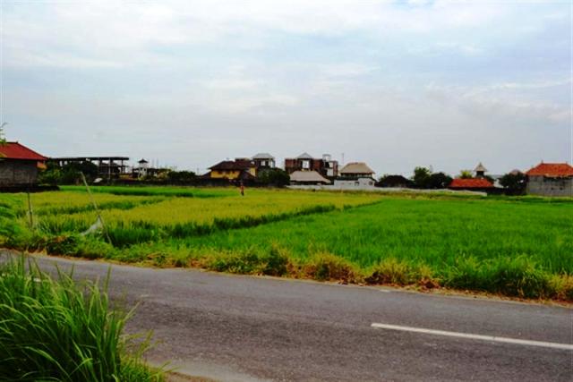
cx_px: 286
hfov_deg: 61.9
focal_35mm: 30
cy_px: 191
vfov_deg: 43.6
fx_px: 478
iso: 100
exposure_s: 1/200
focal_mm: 20
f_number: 10
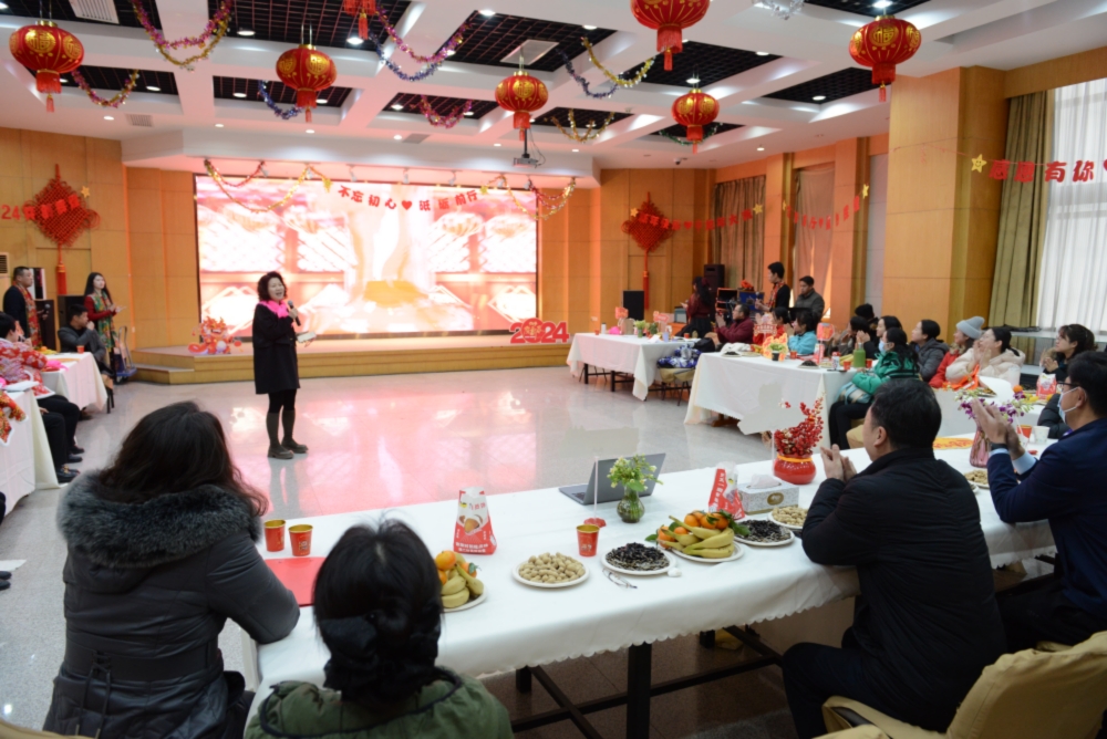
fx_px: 738
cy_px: 370
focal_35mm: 24
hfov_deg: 73.7
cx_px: 554
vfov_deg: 53.2
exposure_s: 1/80
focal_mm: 24
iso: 2000
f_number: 4.5
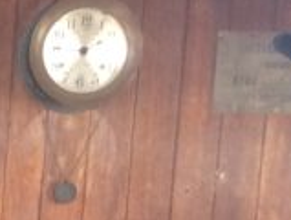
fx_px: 1298
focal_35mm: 154
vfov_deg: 9.2
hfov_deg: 11.3
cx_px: -326
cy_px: 402
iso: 64
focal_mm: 3.3
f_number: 2.4
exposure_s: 1/24
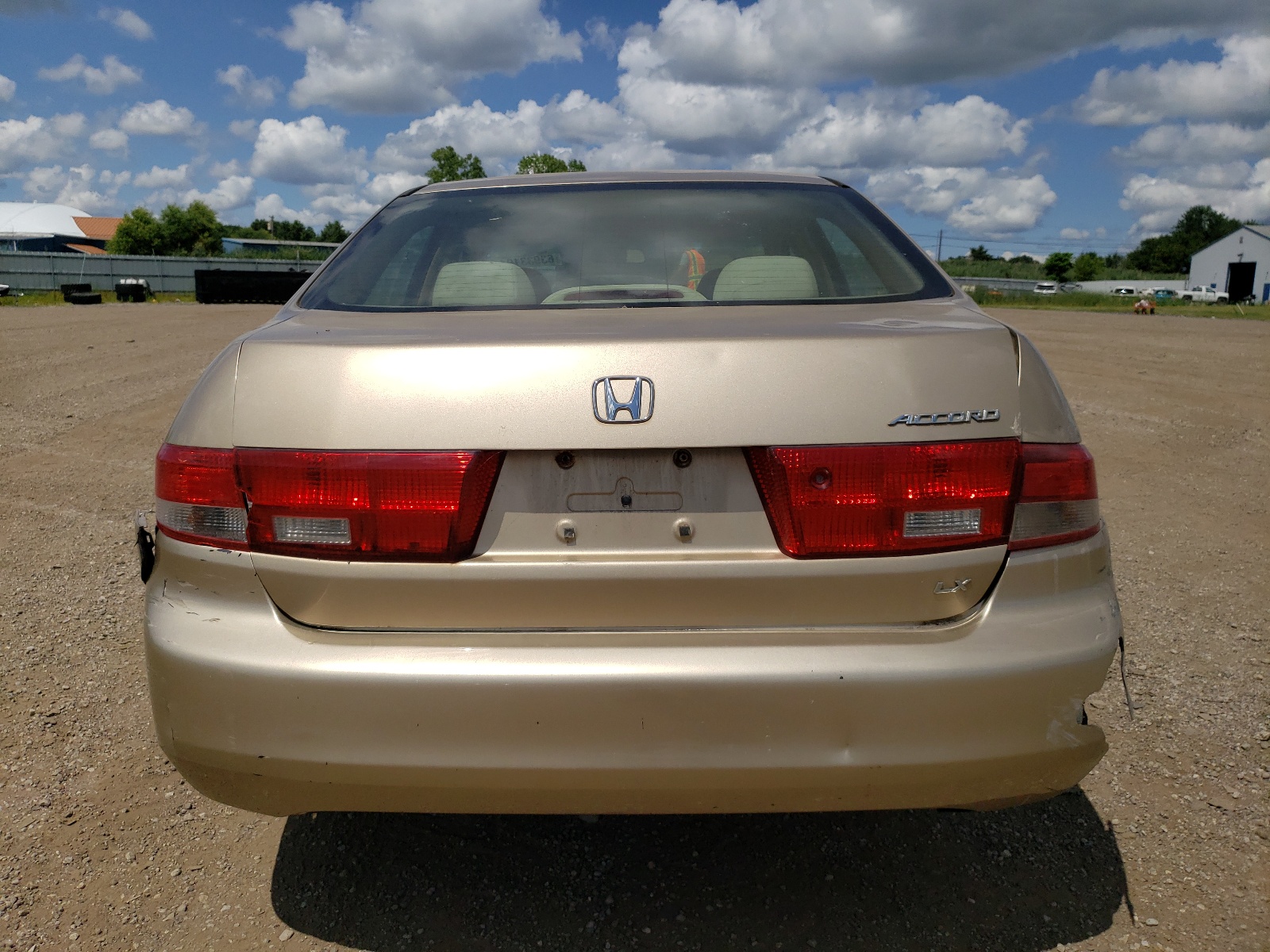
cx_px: 635
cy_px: 476
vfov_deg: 53.1
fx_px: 954
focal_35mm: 26
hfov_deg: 67.3
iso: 52
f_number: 1.5
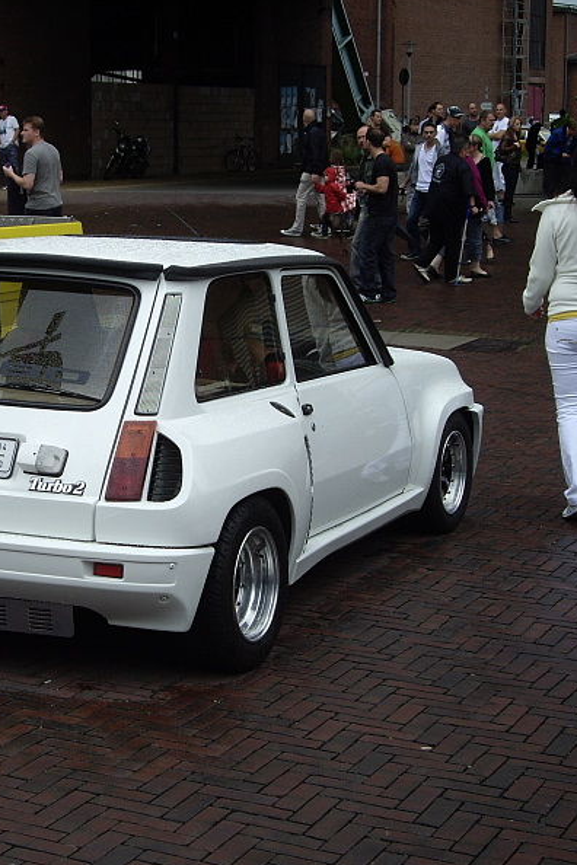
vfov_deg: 26.3
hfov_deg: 17.6
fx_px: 1851
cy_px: 431
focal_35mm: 77
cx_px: 117
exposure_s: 1/250
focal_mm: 11.5
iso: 100
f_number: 3.4
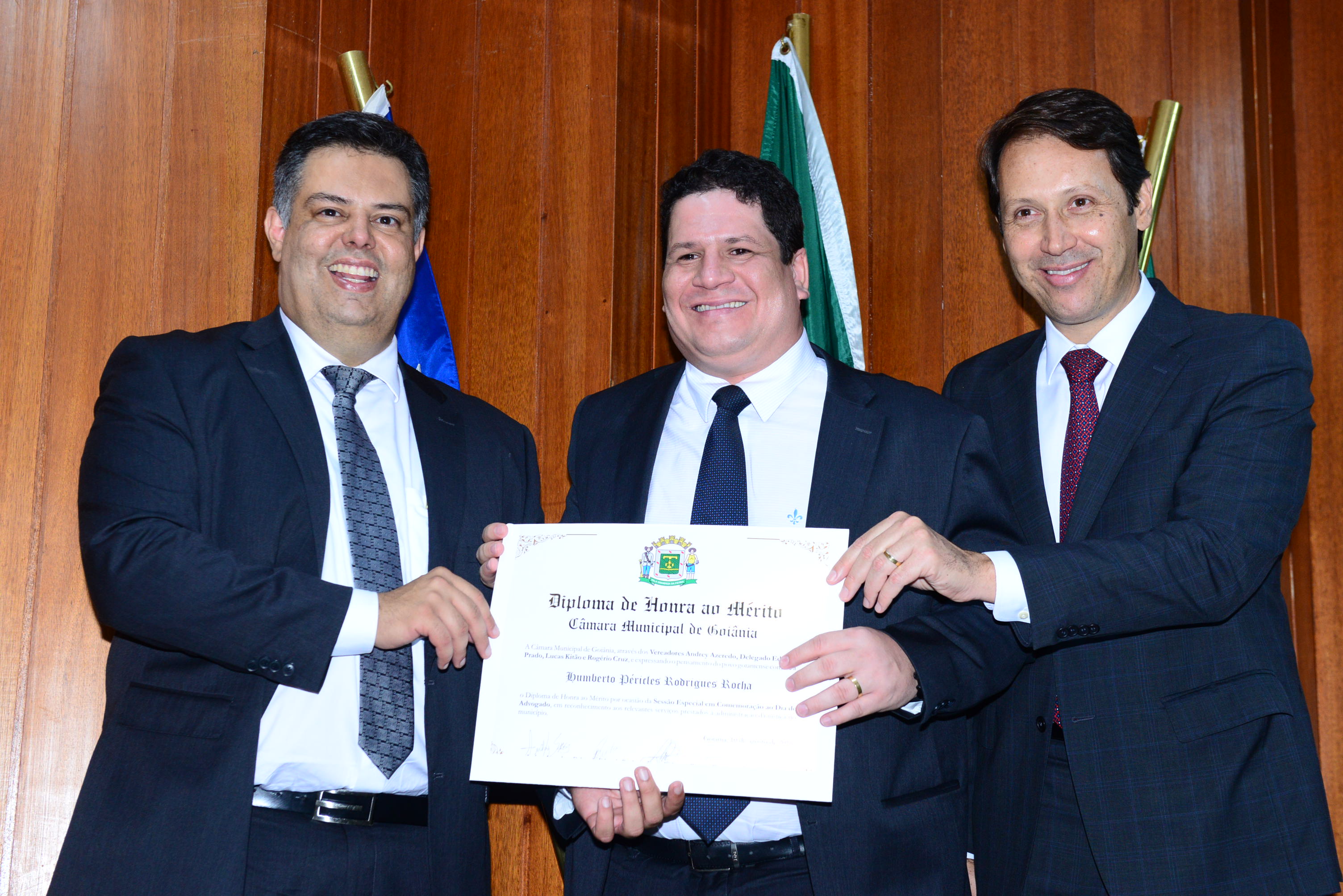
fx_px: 2164
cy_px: 448
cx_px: 672
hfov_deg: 34.5
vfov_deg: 23.4
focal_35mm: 58
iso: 2000
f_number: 5.6
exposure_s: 1/125
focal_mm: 58
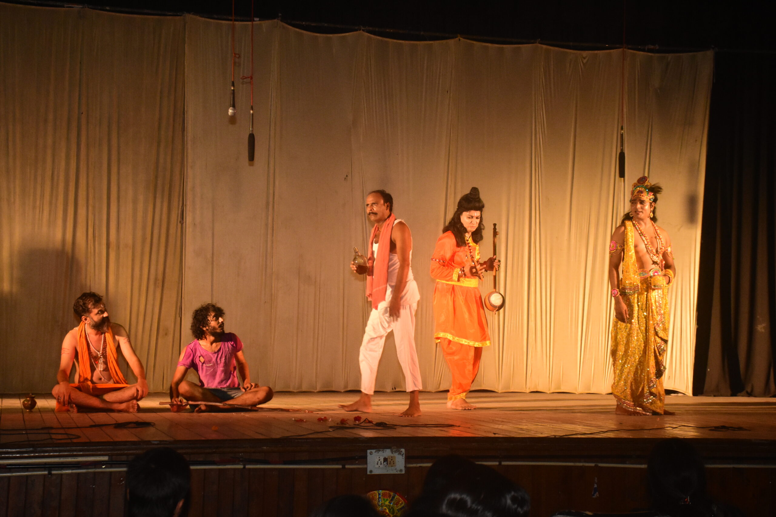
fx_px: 1455
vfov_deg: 20.2
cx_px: 388
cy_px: 258
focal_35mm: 68
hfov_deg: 29.9
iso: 3200
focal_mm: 45
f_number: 7.1
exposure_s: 1/160
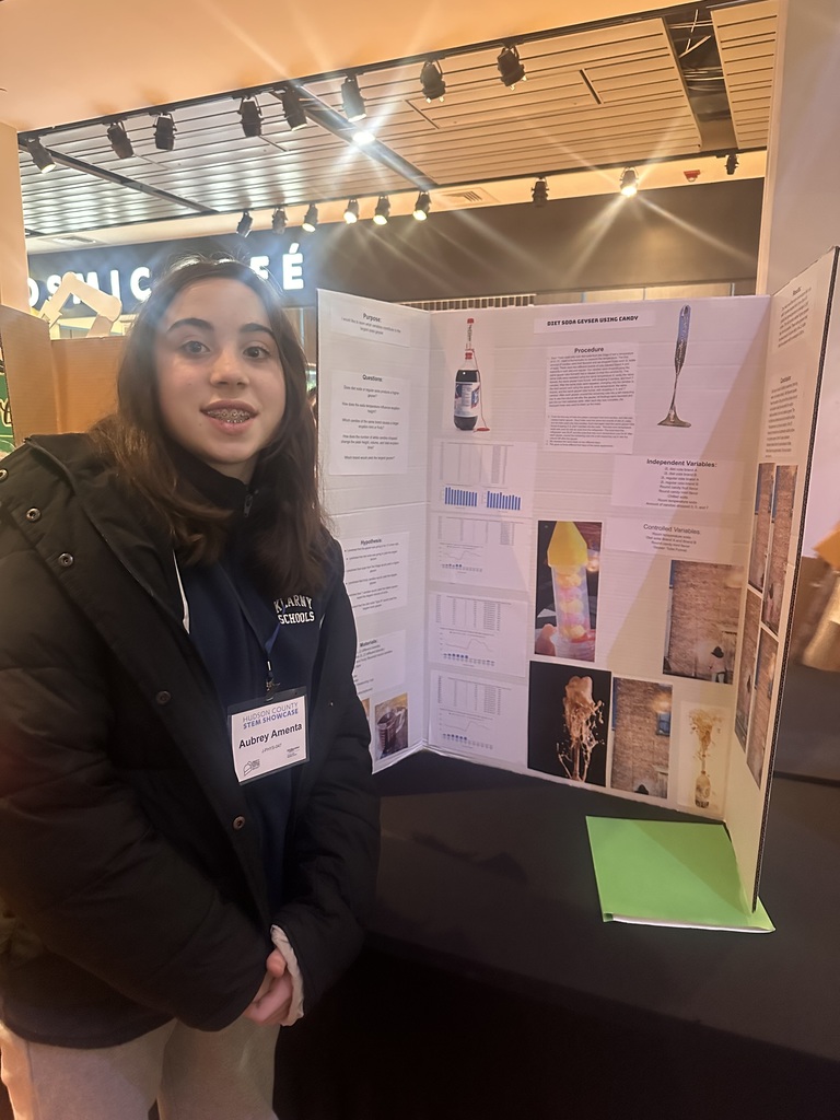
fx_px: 777
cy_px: 560
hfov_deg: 56.8
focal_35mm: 24
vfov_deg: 71.6
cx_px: 420
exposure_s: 1/40
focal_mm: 6.86
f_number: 1.78
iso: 1000
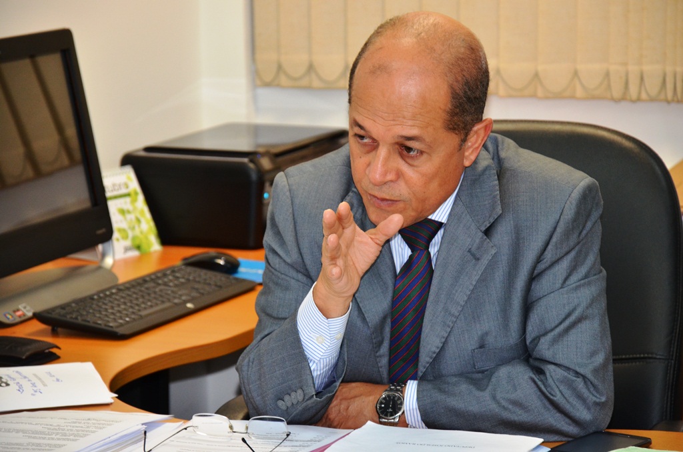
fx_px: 2982
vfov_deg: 8.7
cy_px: 226
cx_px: 342
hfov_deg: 13.1
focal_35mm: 158
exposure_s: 1/60
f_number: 5.6
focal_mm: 105
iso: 800
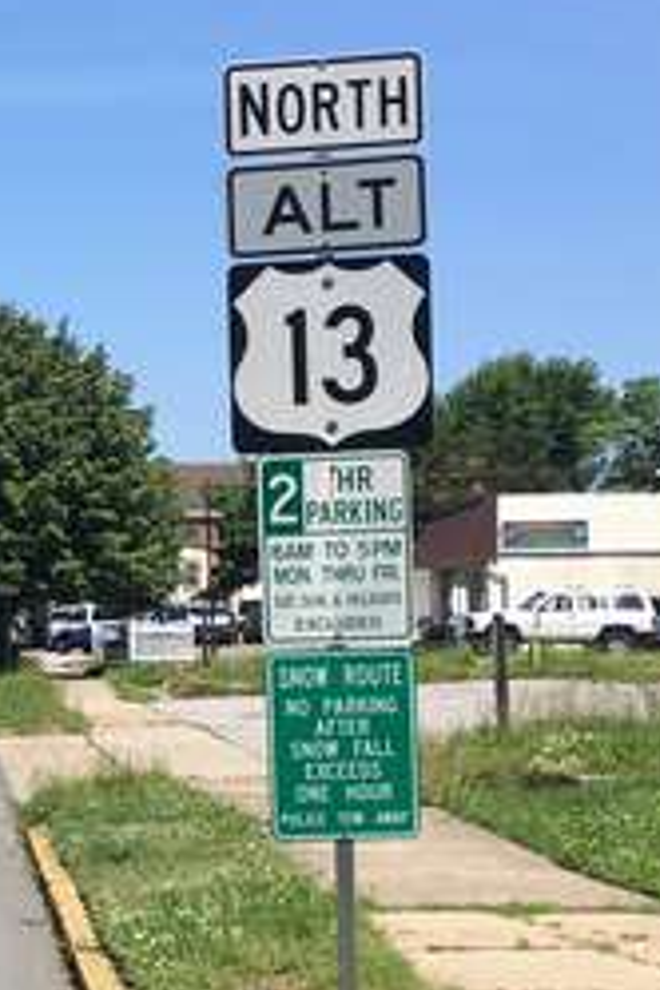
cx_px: -553
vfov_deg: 21.9
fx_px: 2557
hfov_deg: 13.2
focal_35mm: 93
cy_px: 584
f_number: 2.2
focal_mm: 4.15
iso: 25
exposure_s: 1/1451
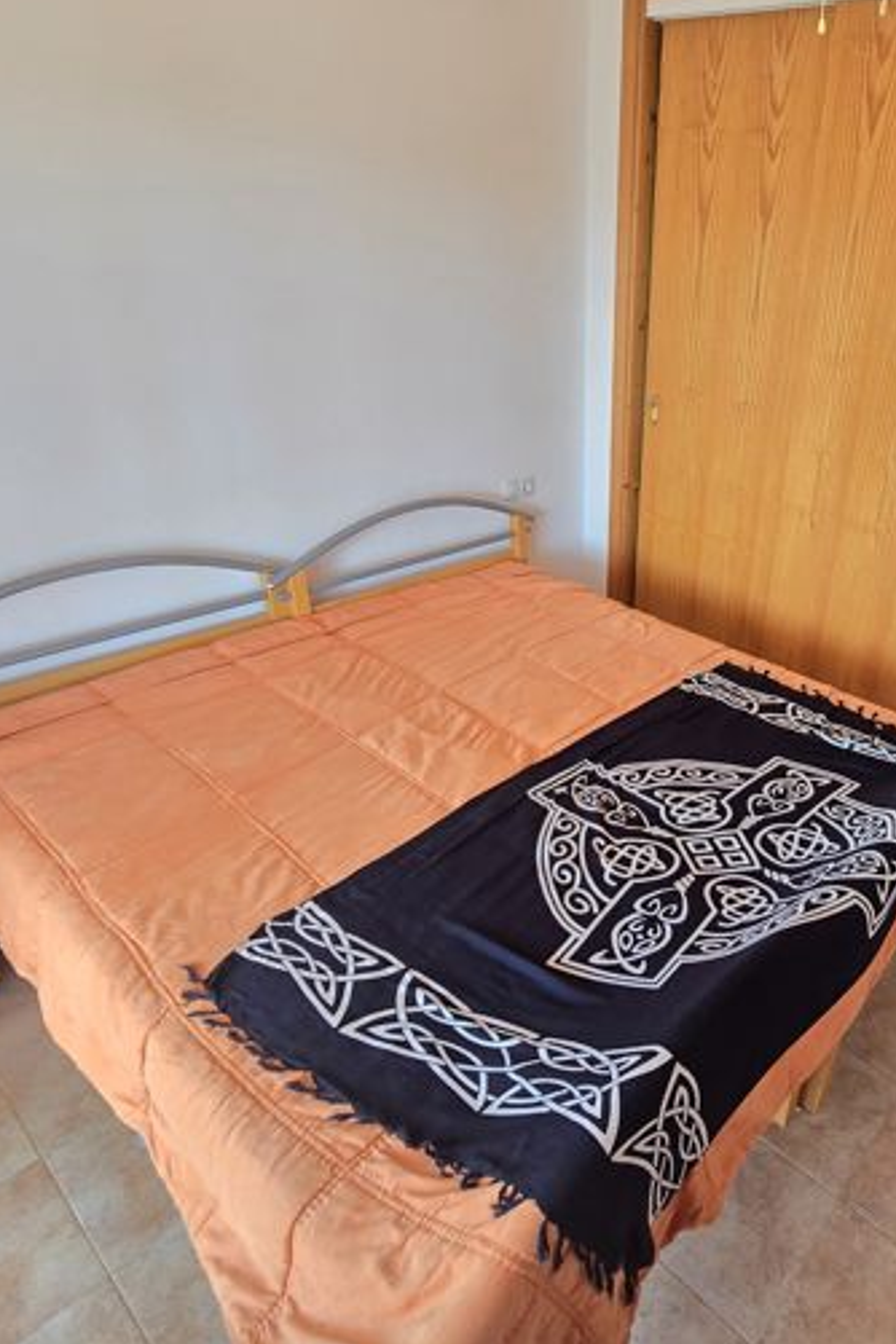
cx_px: 704
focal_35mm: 19
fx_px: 709
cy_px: 684
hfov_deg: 59.9
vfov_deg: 86.9
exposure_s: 1/50
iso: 80
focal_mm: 2.2
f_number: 2.2
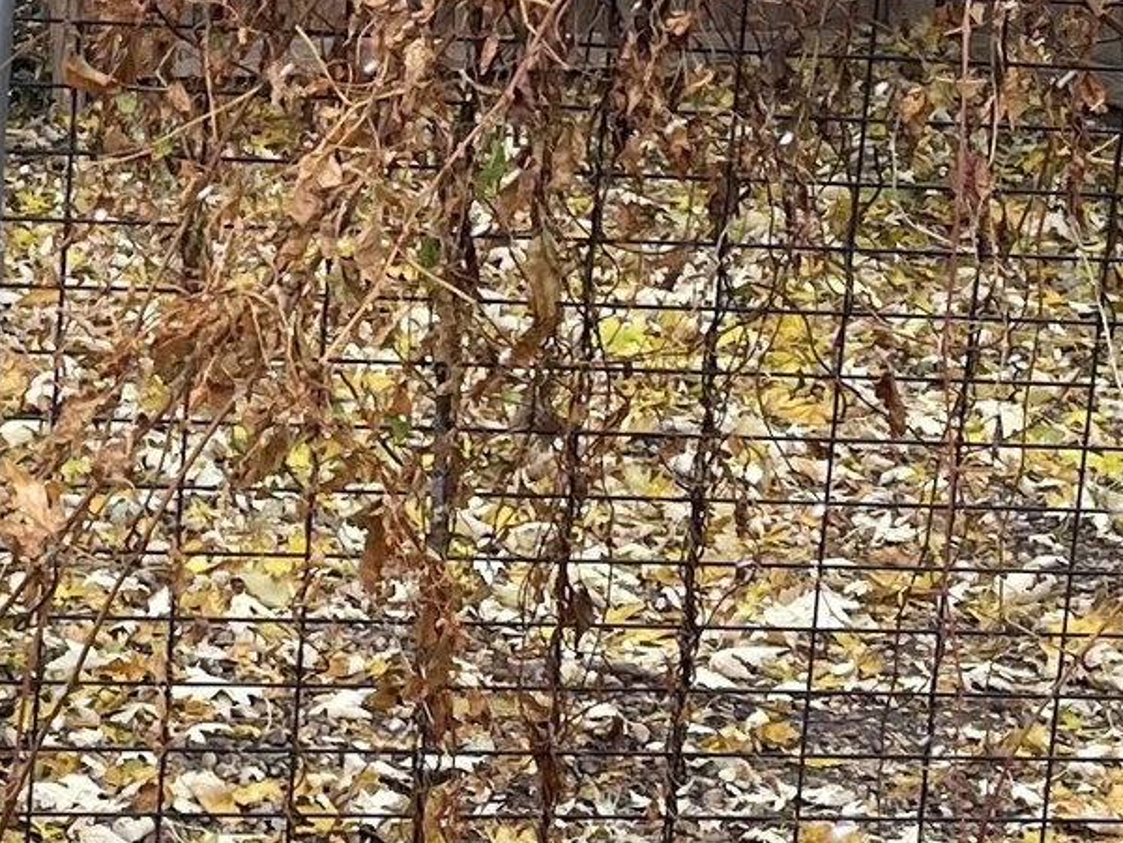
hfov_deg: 15.2
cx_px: 84
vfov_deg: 11.4
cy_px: -140
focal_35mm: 128
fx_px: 4153
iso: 32
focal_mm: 5.1
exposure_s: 1/125
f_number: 1.6
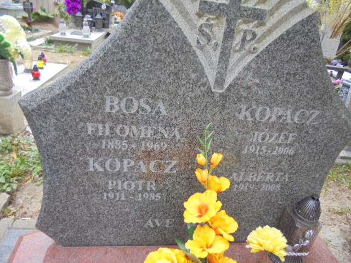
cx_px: 176
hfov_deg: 67.3
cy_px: 132
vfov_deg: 53.1
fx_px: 264
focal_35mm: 26
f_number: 3.5
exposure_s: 1/50
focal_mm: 4.6
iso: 100
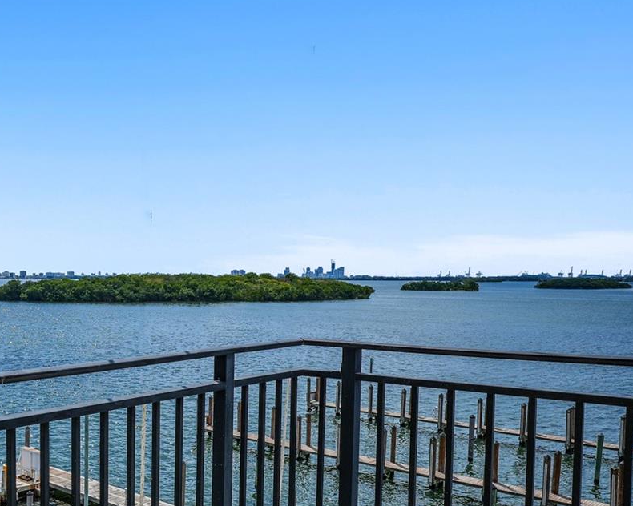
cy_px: 327
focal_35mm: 38
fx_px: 712
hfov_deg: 43.0
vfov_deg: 38.8
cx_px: 41
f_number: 8
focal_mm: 20
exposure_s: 1/500
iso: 50
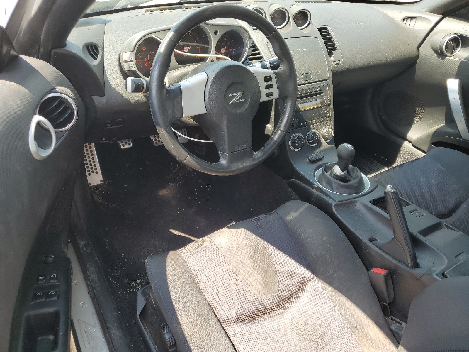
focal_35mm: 26
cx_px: 234
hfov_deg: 67.3
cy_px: 176
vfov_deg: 53.1
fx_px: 352
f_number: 1.5
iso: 50
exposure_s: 1/294
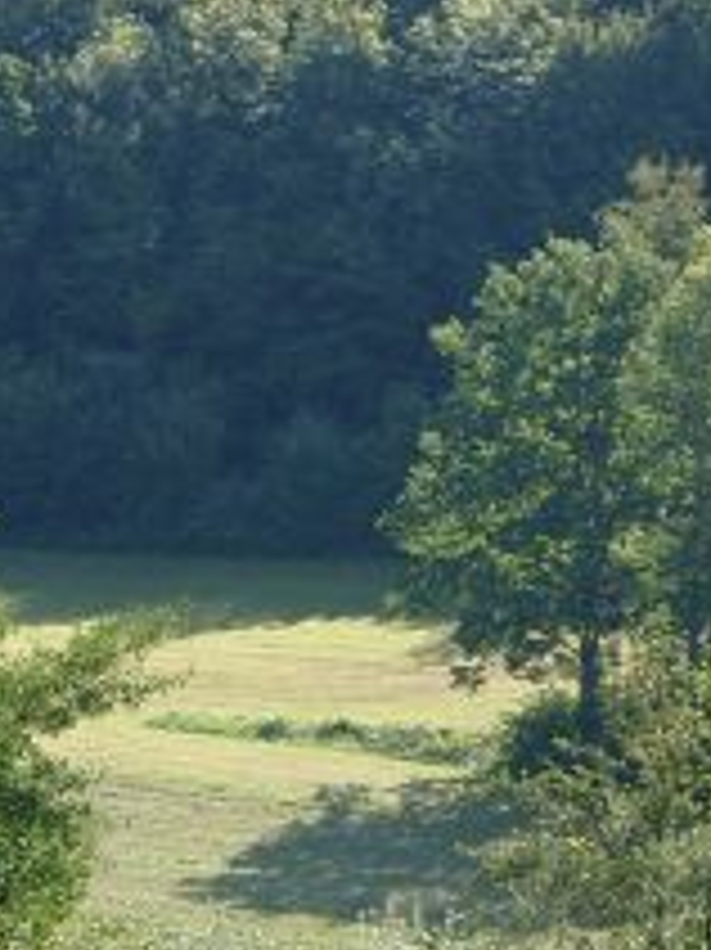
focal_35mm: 285
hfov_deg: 5.2
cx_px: 626
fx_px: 7813
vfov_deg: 6.9
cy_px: 45
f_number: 4
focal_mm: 20.74
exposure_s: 1/205
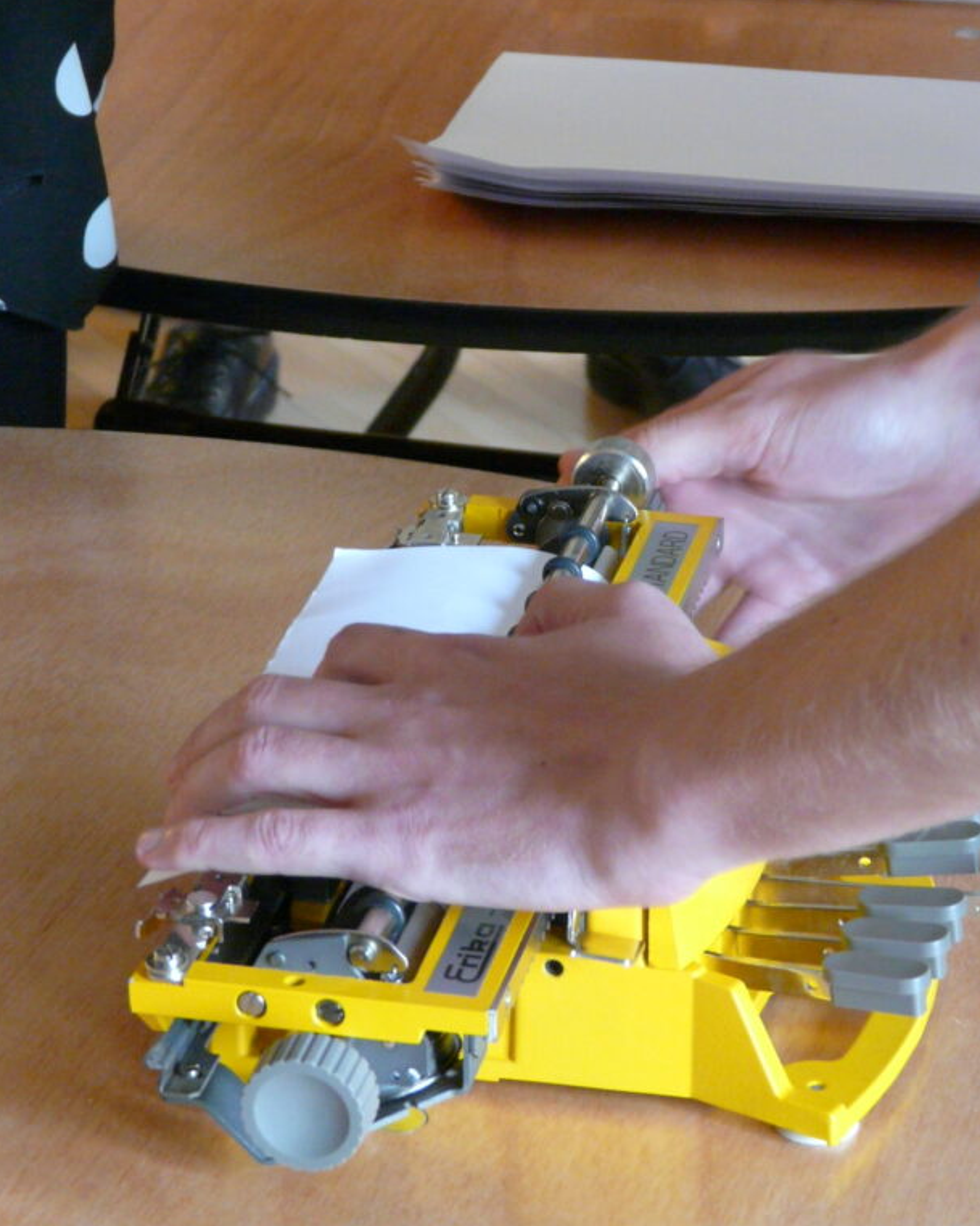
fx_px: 4571
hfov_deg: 12.2
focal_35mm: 126
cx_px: 583
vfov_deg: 15.3
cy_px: 610
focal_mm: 15.8
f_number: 3.6
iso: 400
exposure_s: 1/13
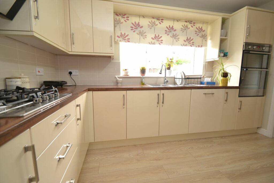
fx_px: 114
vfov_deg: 77.3
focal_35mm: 15
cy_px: 92
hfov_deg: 100.4
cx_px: 137
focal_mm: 10
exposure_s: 1/60
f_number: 4
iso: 400
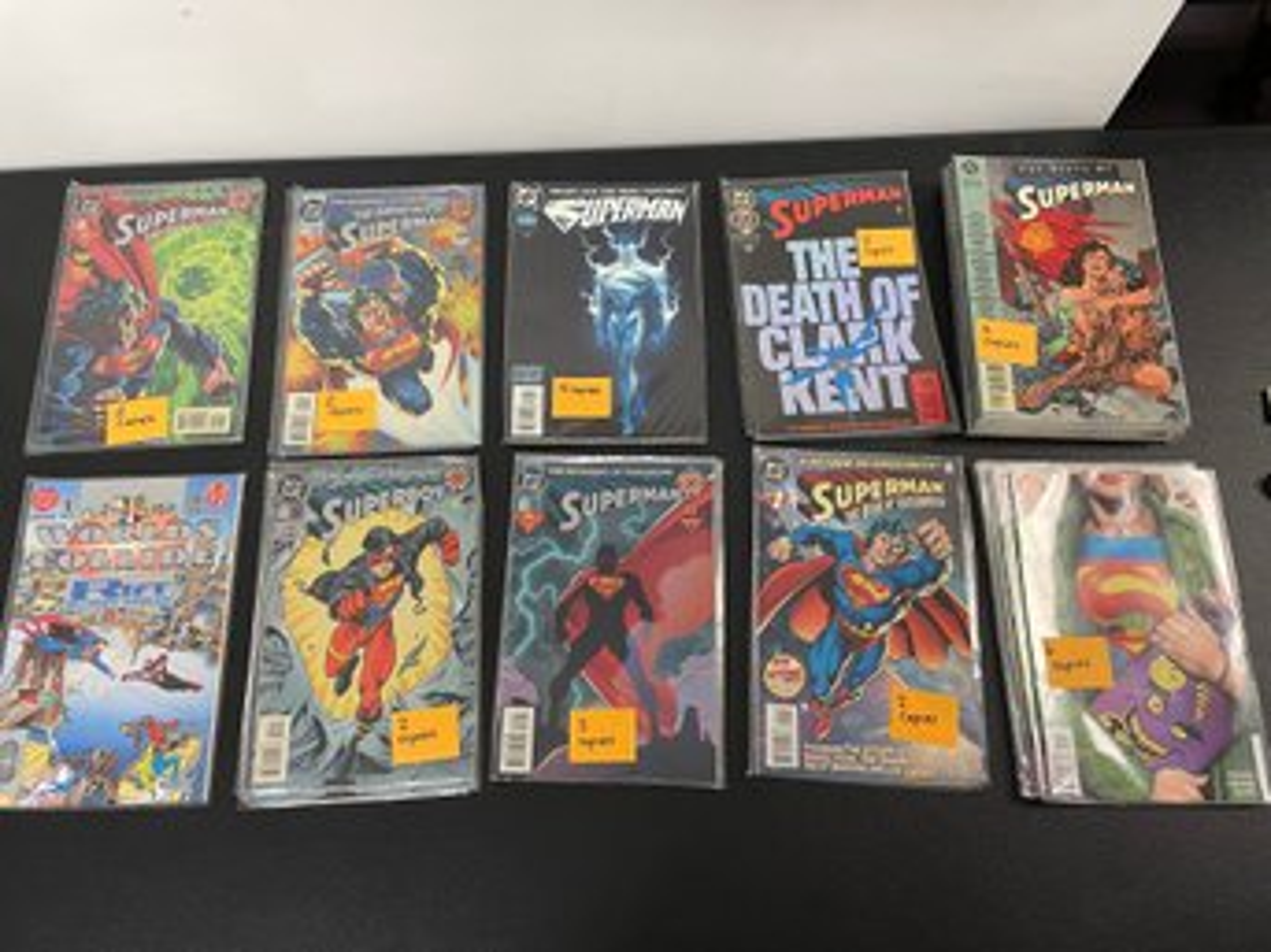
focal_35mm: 26
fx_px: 954
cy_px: 476
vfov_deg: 53.0
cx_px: 636
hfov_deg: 67.3
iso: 125
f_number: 1.6
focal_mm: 4.2
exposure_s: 1/60
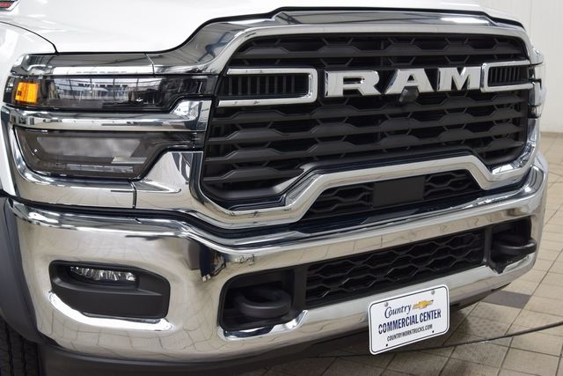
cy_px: 188
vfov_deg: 29.9
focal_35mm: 45
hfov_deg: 43.6
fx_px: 704
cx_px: 282
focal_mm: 30
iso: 400
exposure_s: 1/15
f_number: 6.3
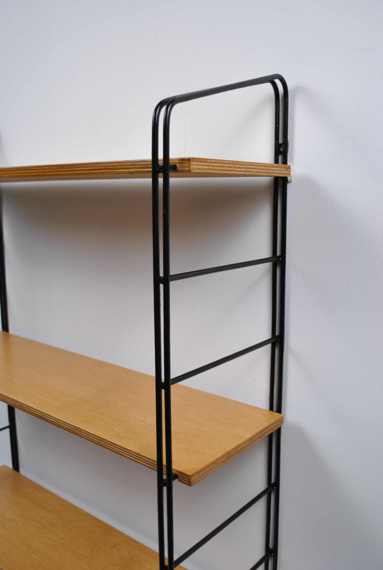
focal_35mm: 33
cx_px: 192
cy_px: 285
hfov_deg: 40.1
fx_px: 524
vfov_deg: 57.1
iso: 200
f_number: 5
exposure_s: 1/40
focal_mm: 22
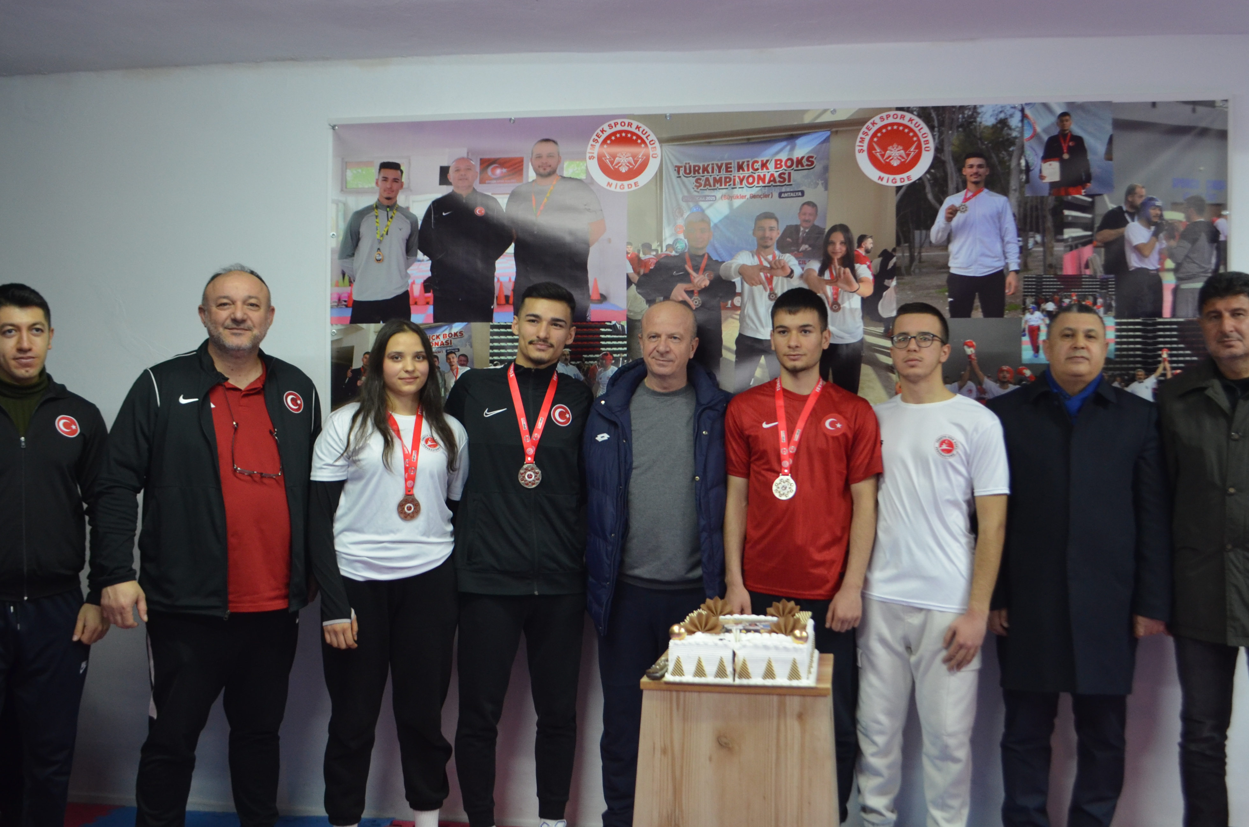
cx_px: 648
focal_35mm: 34
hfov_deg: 55.9
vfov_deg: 38.7
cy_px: 392
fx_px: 1177
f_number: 3.5
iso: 800
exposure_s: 1/40
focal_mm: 18
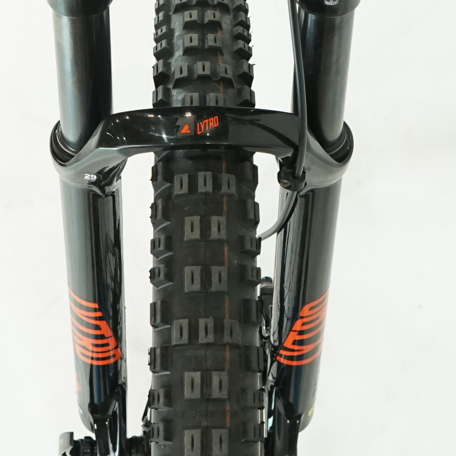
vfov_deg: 15.1
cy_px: 43
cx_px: 210
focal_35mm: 114
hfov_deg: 15.3
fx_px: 1699
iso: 1600
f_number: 5
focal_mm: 29
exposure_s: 1/200
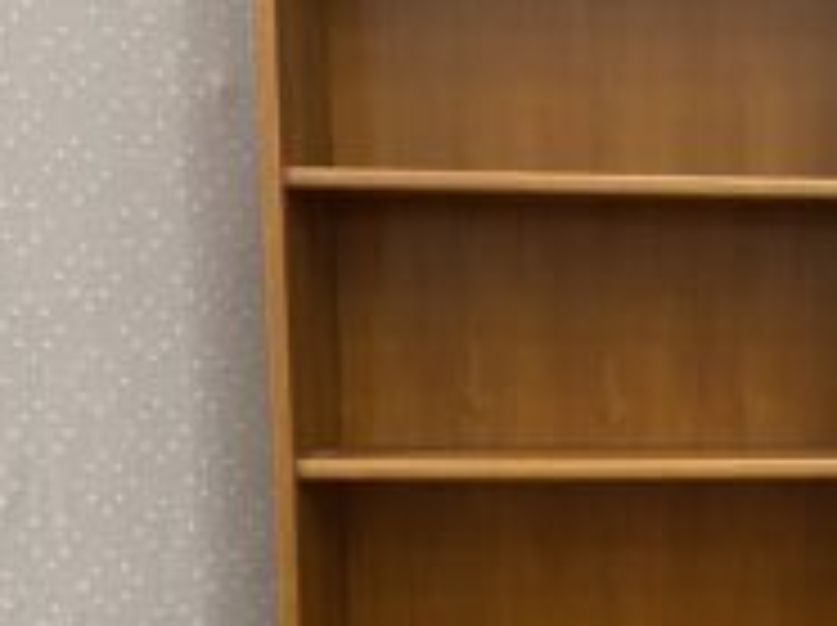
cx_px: 778
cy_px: 619
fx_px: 1690
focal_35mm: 70
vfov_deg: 20.3
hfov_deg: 26.7
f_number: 1.8
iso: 500
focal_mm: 4.25
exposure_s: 1/60
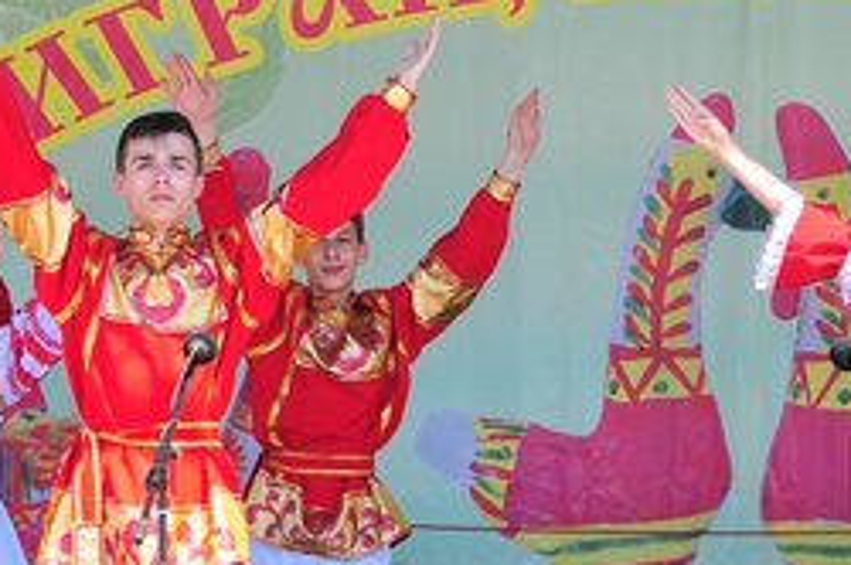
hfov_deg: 10.3
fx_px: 4674
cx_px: 769
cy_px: 167
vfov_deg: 6.9
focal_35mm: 198
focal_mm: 44
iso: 250
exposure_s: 1/250
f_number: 7.1
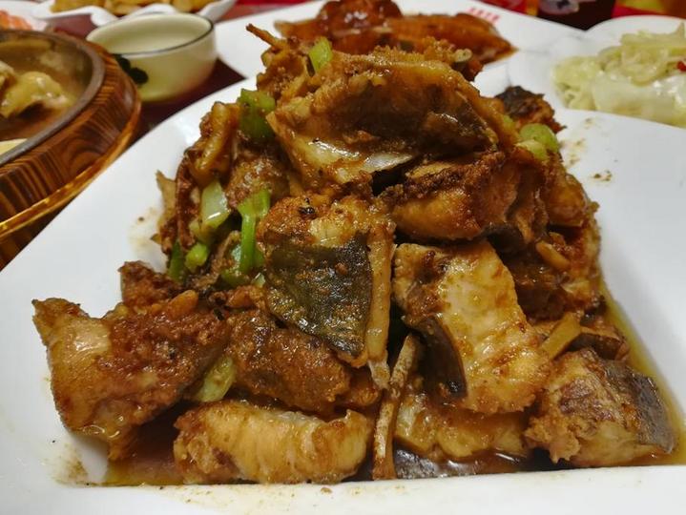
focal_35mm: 26
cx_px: 343
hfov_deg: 67.3
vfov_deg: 53.1
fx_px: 516
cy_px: 258
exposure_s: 1/33.3
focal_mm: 3.83
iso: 100
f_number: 2.2
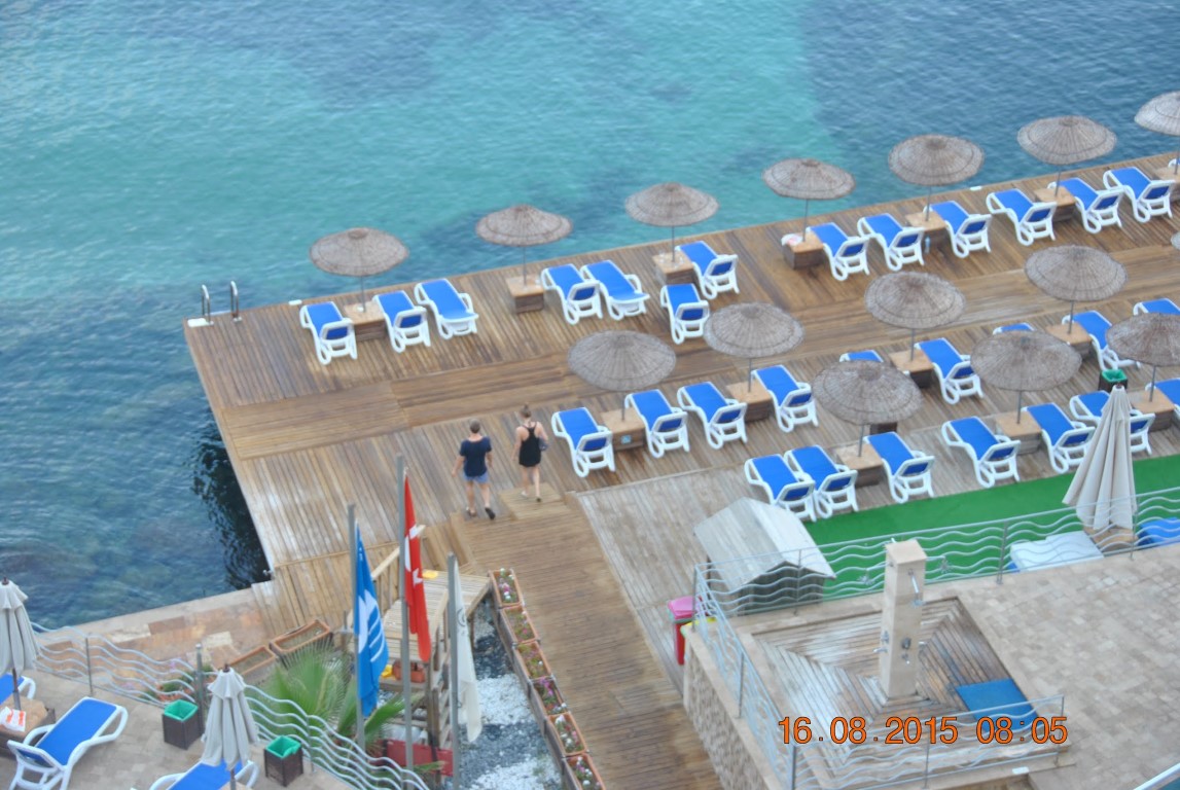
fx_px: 2708
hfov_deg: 24.6
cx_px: 590
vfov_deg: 16.6
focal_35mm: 82
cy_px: 395
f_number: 5
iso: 200
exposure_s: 1/100
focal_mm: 55
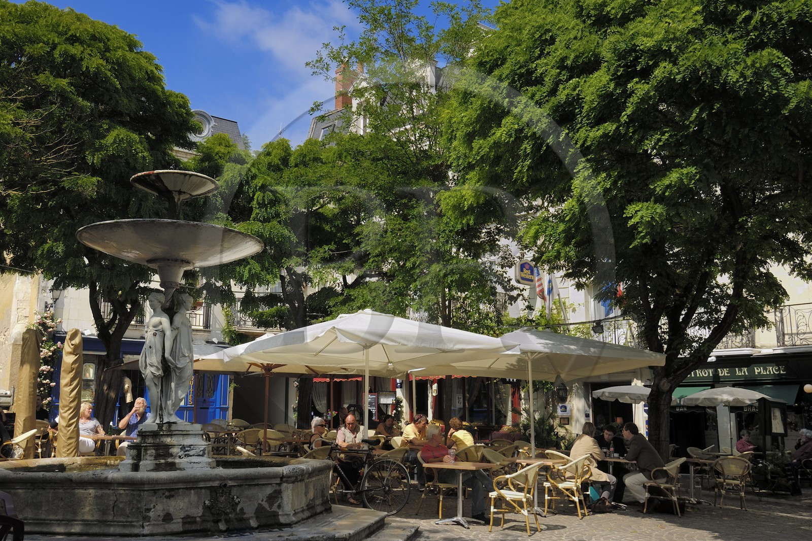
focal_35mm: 36
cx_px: 406
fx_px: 812
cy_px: 270
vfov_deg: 36.9
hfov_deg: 53.1
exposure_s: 1/160
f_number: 8
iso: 100
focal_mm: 24
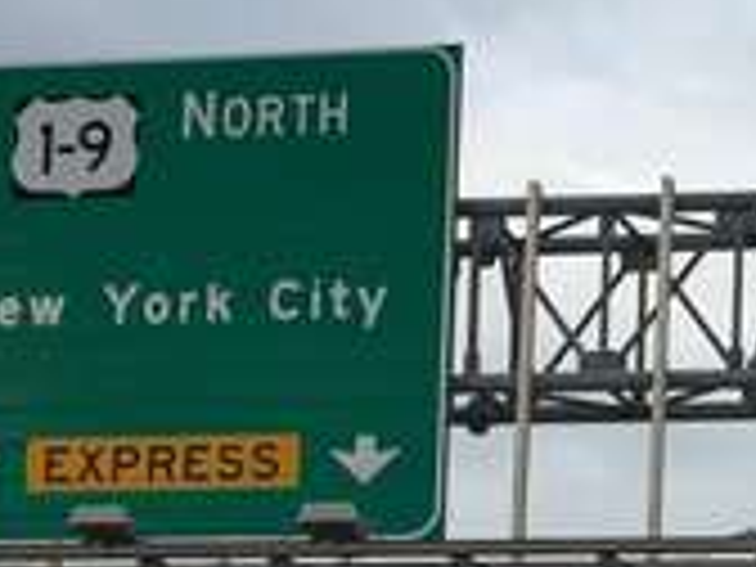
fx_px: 3014
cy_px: 666
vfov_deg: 10.6
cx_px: 855
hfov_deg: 14.0
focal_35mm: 138
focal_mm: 4.15
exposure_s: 1/1236
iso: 32
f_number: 2.2
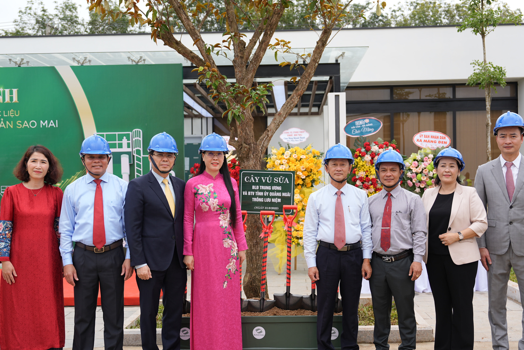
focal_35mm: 41
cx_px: 261
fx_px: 597
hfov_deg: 47.4
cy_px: 193
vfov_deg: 32.6
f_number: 2.8
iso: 100
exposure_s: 1/500
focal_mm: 33
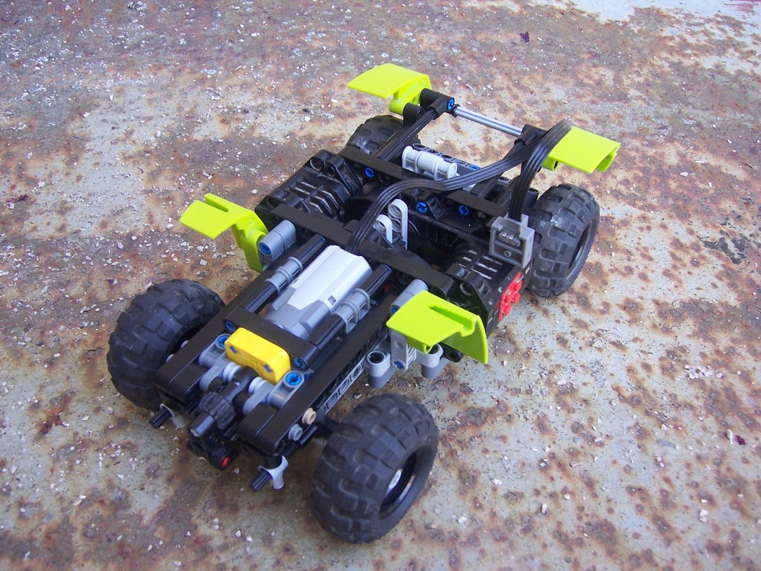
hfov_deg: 51.4
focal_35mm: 36
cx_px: 380
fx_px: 791
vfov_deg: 39.7
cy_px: 286
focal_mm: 6
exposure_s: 1/45
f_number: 3
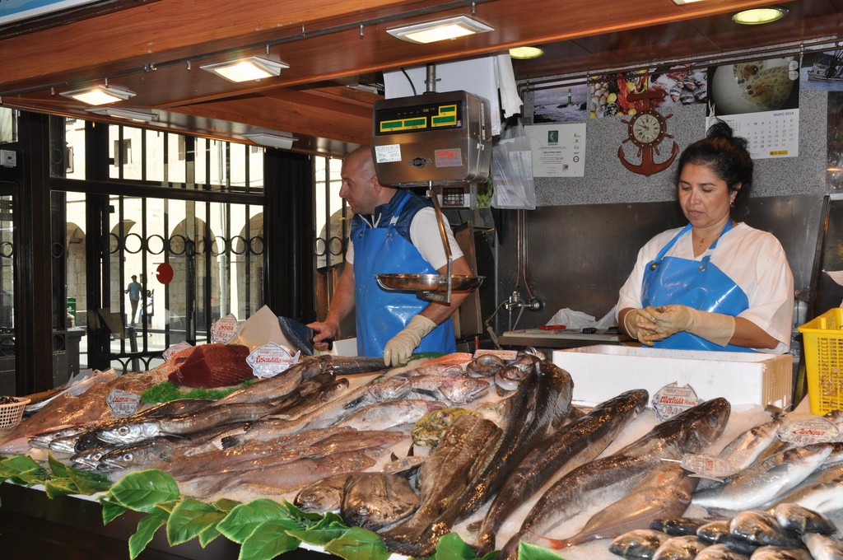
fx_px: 877
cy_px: 280
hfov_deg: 51.3
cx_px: 422
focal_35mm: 38
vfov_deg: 35.4
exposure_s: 1/200
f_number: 7.1
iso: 400
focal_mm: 25
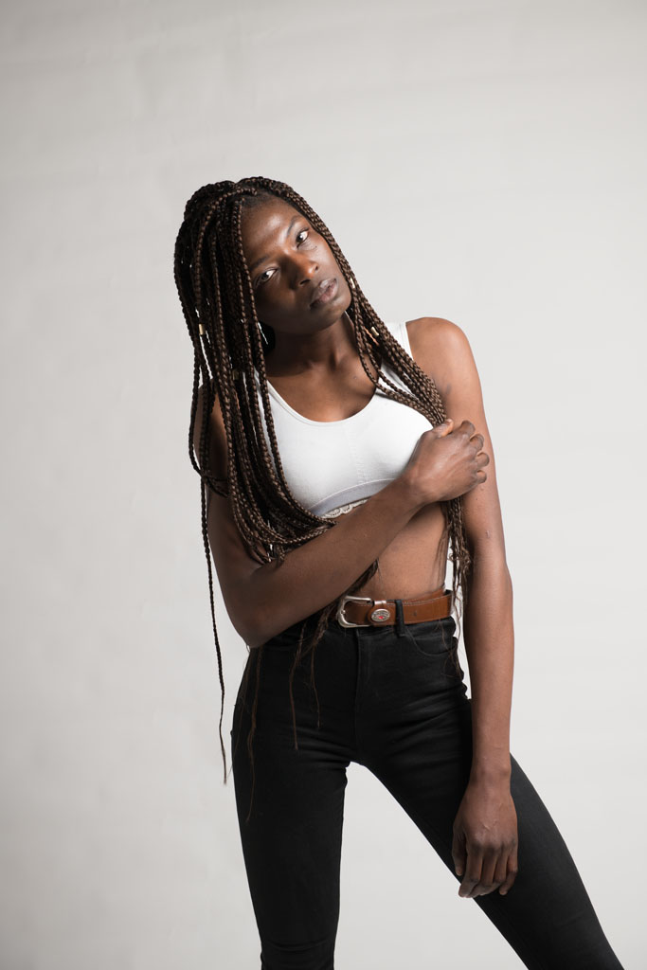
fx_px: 1886
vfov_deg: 28.8
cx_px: 324
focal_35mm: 70
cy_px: 485
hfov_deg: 19.5
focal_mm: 70
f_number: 5
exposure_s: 1/160
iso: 100
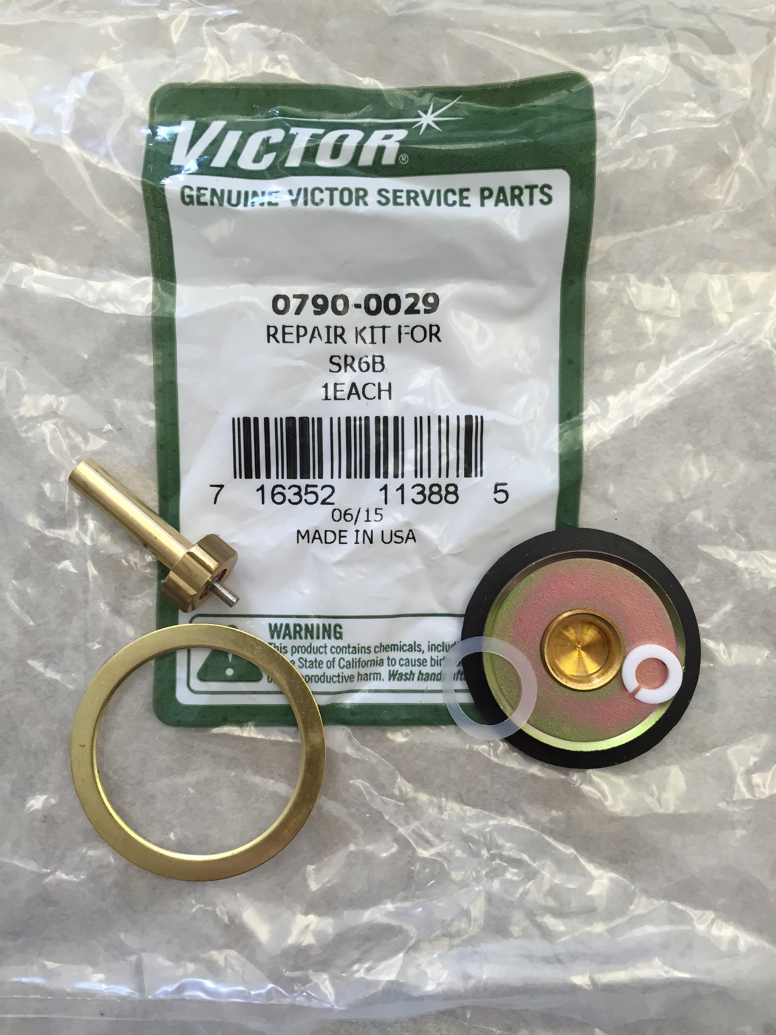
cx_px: 388
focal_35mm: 29
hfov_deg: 48.2
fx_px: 867
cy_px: 518
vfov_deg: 61.7
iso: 32
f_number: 2.2
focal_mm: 4.15
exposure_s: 1/30
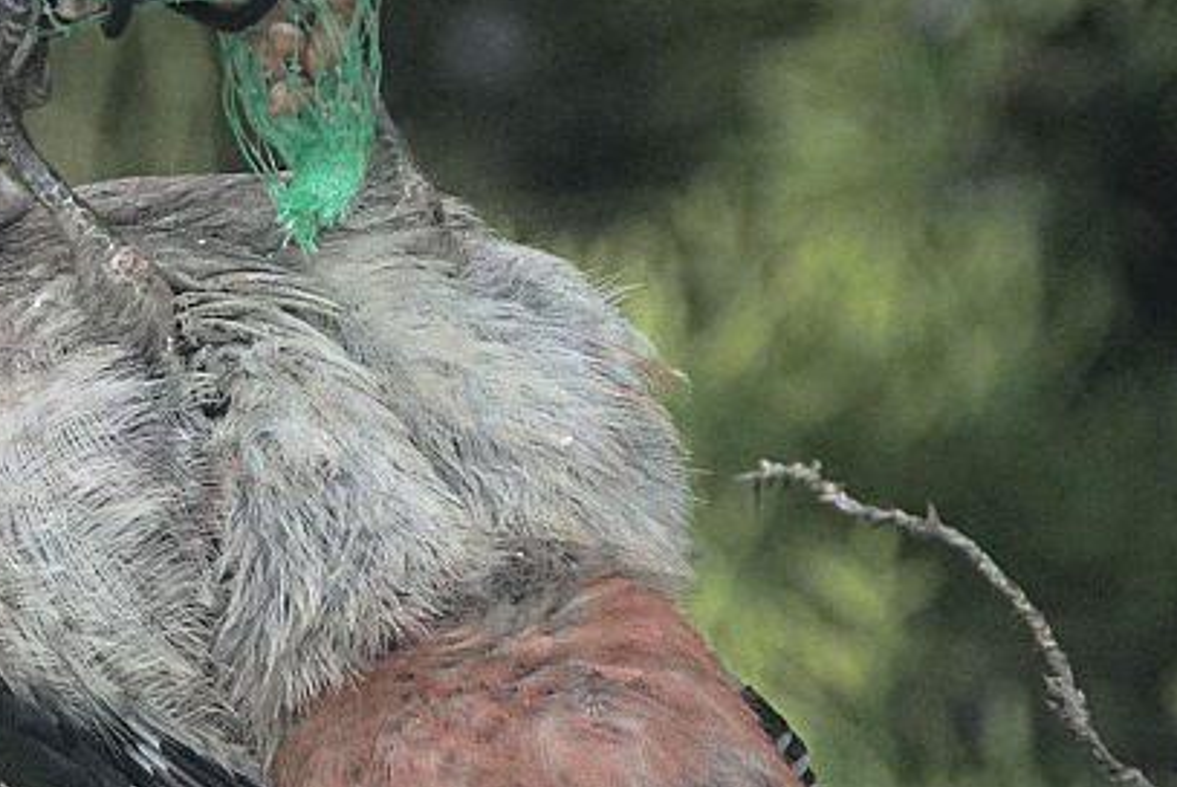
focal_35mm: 727
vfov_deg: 1.9
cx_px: 217
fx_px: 23785
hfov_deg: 2.8
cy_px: 508
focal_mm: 250
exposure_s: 1/800
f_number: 5.6
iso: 800
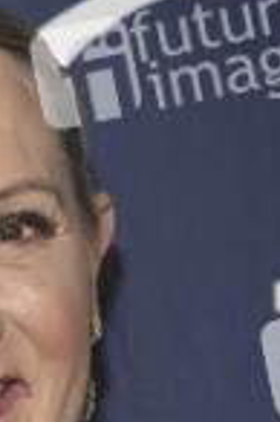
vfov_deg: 6.2
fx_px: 3847
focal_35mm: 329
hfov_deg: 4.2
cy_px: 494
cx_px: -84
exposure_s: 1/200
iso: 800
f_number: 5.6
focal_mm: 120
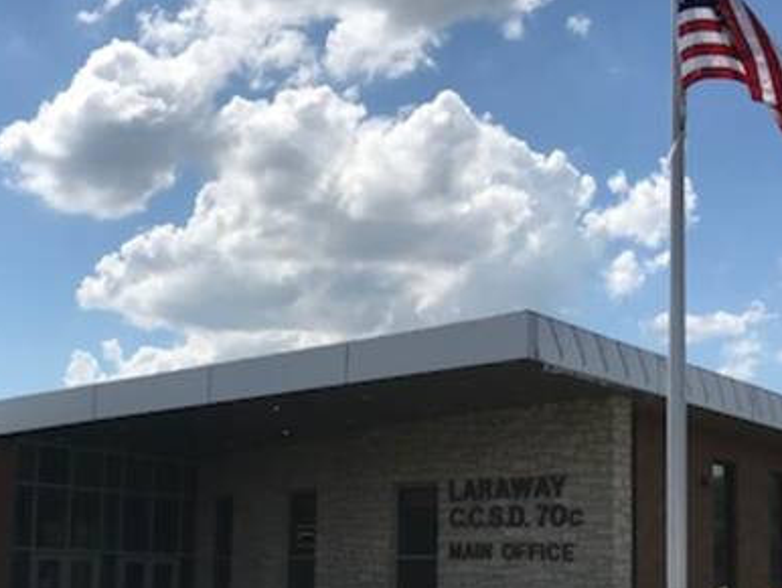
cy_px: 460
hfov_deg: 33.2
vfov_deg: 24.9
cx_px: 346
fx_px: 1311
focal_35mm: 58
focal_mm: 3.99
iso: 25
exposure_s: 1/5988
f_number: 1.8
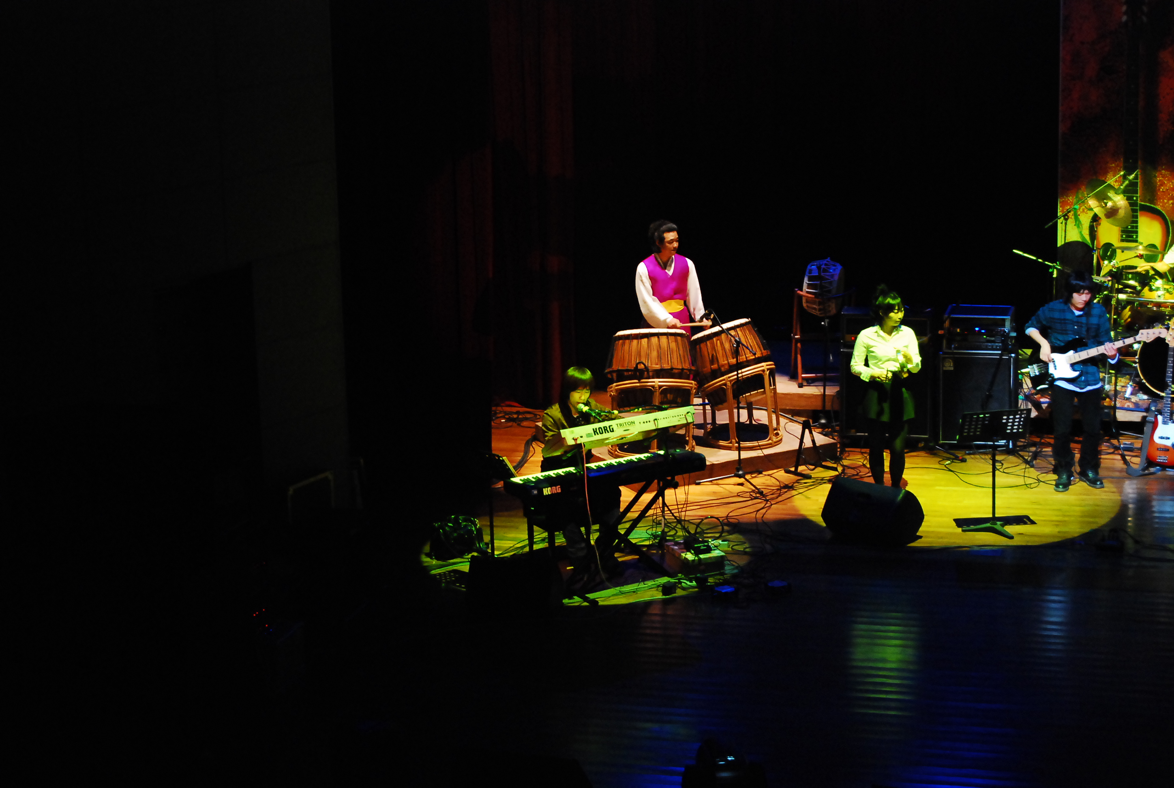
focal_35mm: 82
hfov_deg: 24.6
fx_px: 2696
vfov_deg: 16.6
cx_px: 587
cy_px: 394
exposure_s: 1/50
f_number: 5.6
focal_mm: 55
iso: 1600
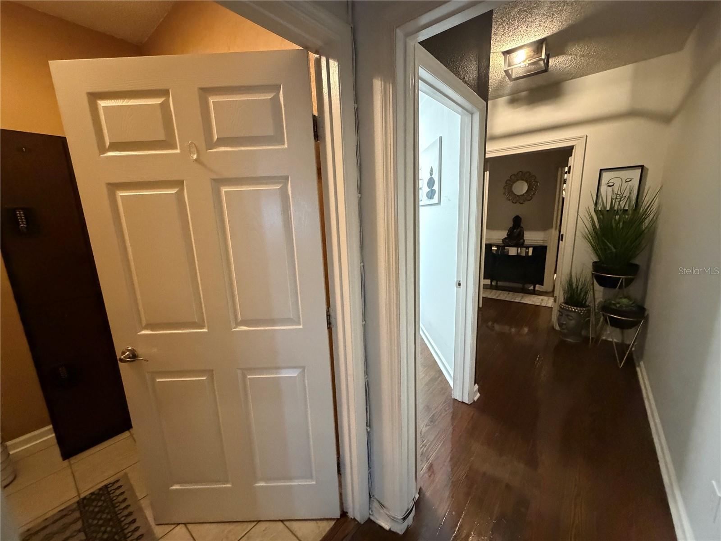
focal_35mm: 14
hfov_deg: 102.1
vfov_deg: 85.7
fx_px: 292
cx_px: 360
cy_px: 270
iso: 1250
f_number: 2.2
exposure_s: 1/60
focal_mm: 2.22
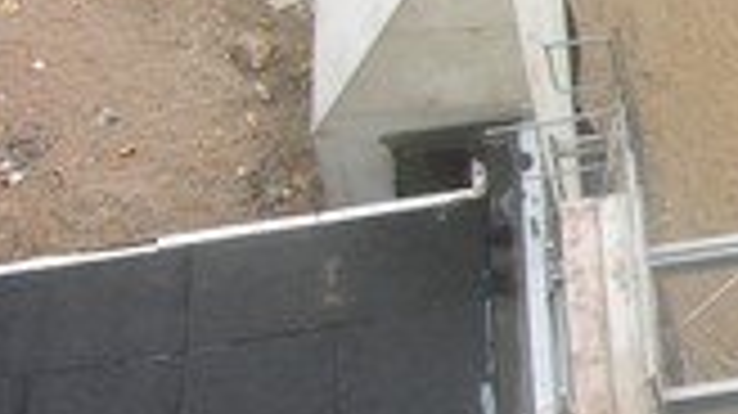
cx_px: 1343
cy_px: 263
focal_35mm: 143
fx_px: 2797
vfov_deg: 8.5
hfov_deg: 13.4
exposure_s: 1/47.9
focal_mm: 8.9
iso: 50
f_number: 5
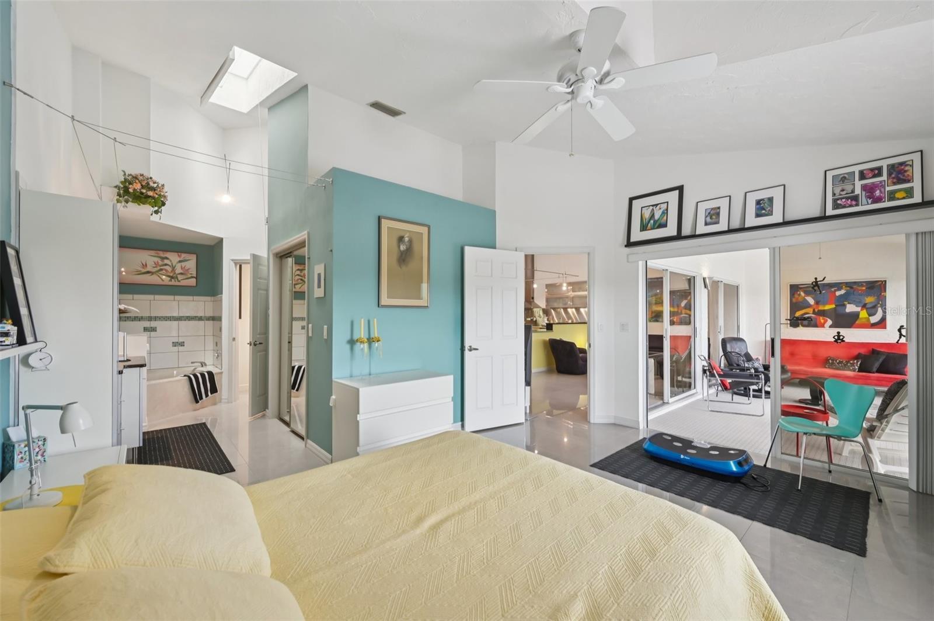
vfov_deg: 81.1
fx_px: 363
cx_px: 467
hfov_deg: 104.3
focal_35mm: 14
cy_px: 310
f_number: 8
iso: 400
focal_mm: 14
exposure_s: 1/15
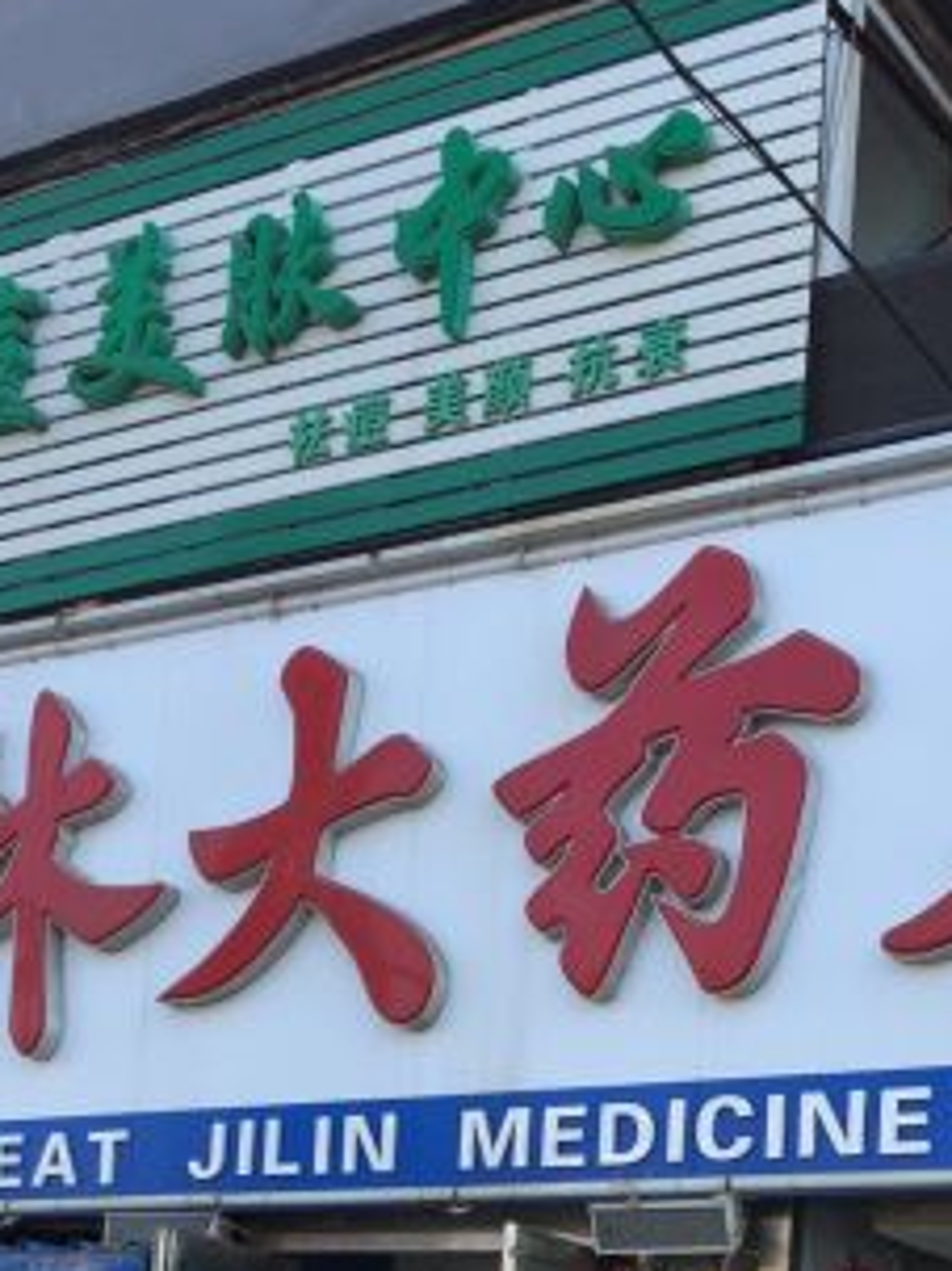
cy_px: 1422
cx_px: 451
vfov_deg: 26.5
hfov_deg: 21.9
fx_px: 2459
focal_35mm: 67
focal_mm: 4.15
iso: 32
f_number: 2.2
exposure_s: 1/421
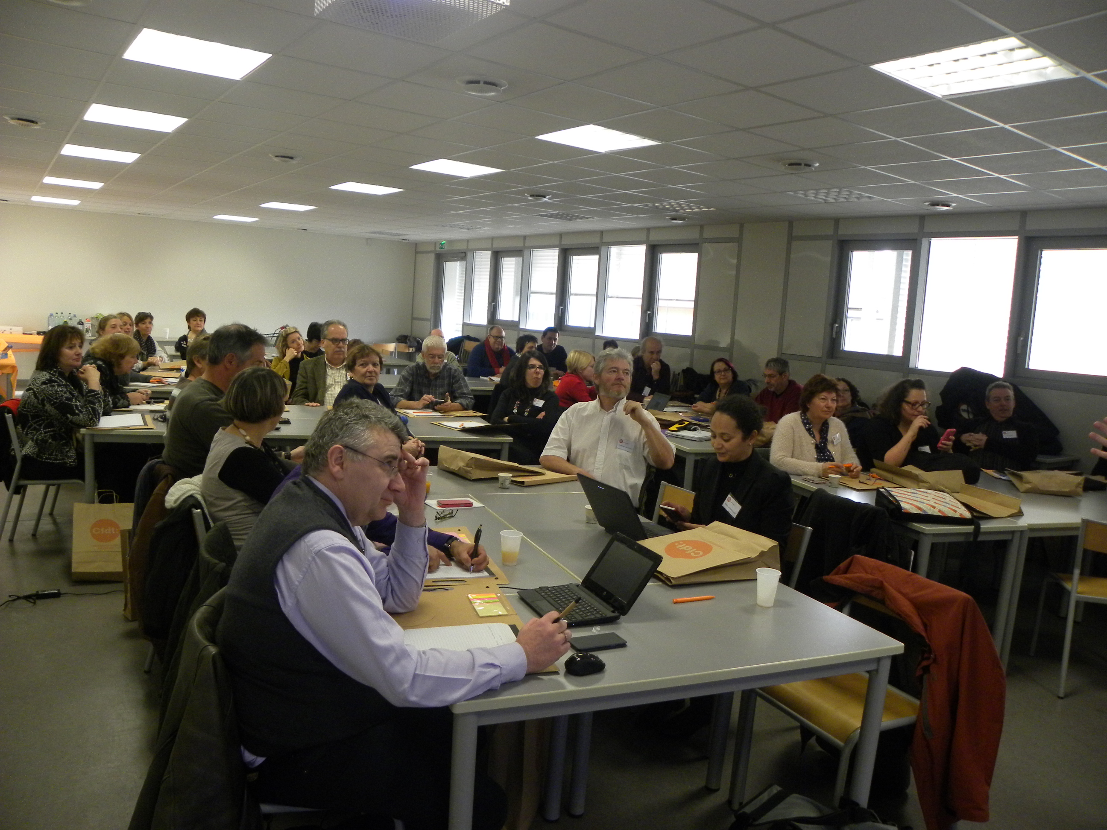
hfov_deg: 67.3
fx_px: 831
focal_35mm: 26
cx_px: 554
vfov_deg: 53.1
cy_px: 415
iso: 254
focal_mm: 4.6
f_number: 2.8
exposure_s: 1/75.8
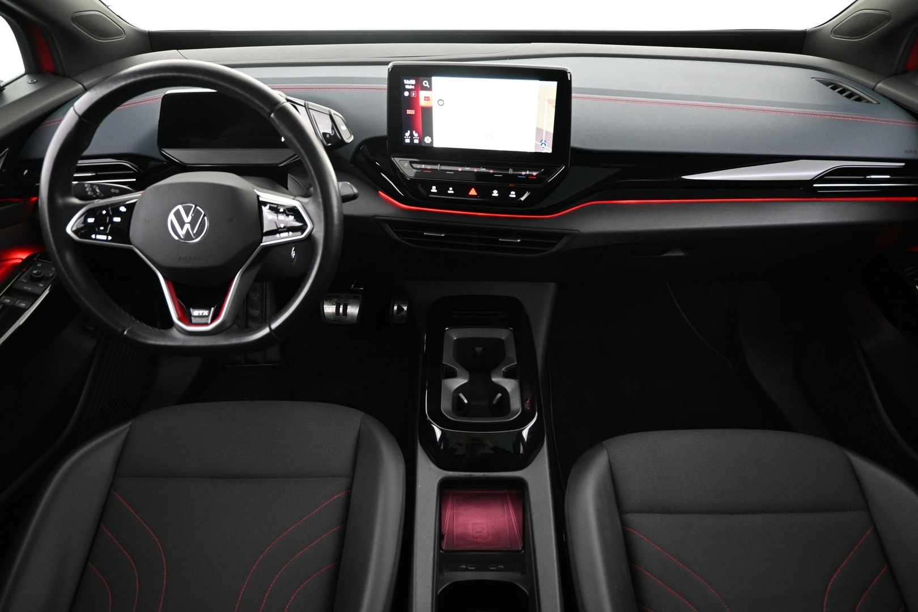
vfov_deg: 53.1
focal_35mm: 24
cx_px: 459
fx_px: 612
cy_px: 306
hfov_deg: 73.7
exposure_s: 1/13
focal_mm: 16
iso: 1600
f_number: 3.5
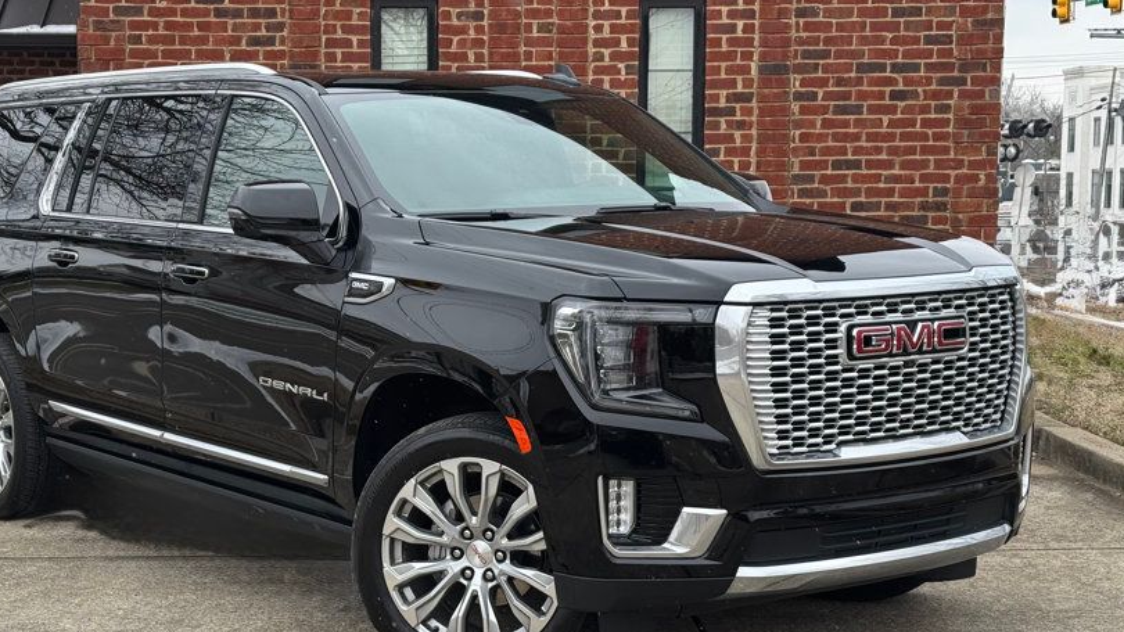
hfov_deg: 31.8
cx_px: 453
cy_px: 376
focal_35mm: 66
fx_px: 1967
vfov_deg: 18.2
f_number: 1.78
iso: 64
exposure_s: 1/298
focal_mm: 6.76
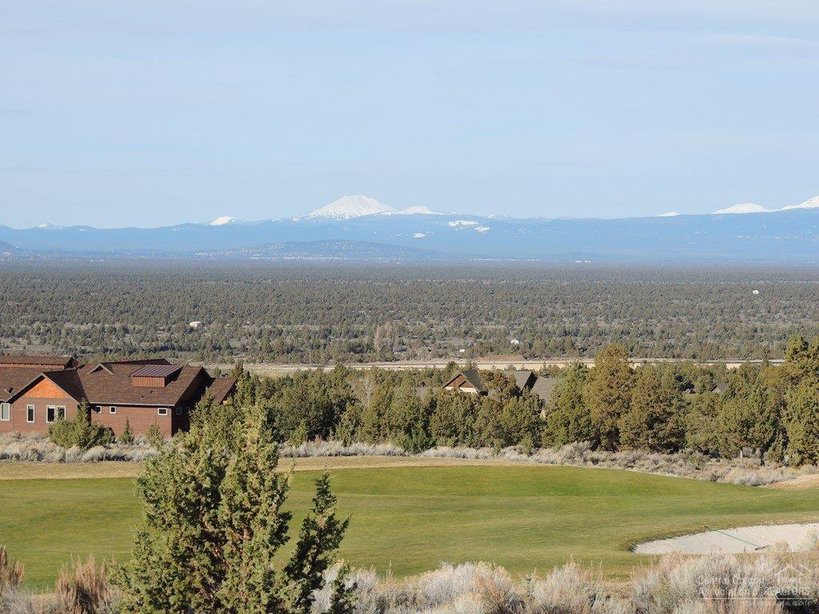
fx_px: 2366
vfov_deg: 14.8
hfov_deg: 19.6
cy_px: 307
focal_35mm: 100
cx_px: 410
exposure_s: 1/640
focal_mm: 17.8
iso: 100
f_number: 4.1
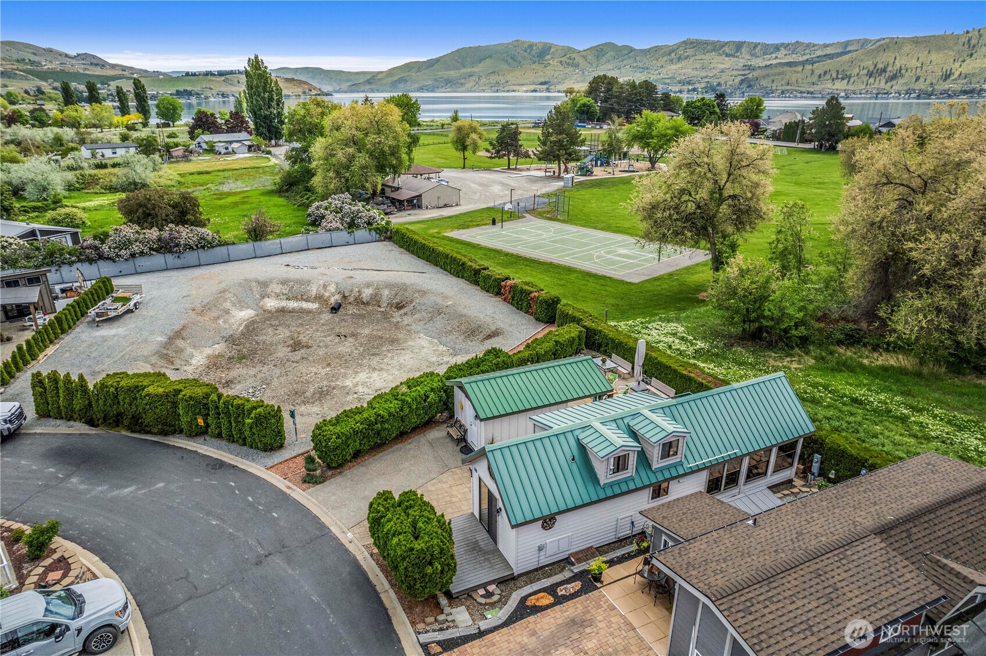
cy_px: 328
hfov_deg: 78.6
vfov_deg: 57.2
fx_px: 602
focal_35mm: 22
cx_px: 493
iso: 100
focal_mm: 8.38
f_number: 2.8
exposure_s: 1/4000
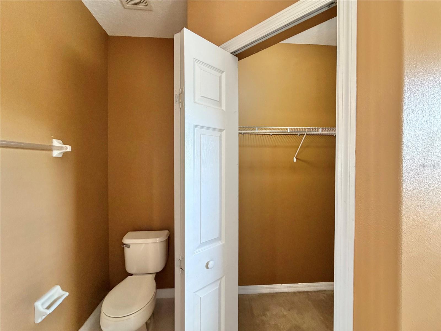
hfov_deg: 102.1
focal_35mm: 14
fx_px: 178
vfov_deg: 85.7
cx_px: 220
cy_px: 166
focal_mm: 2.22
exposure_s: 1/60
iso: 250
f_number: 2.2
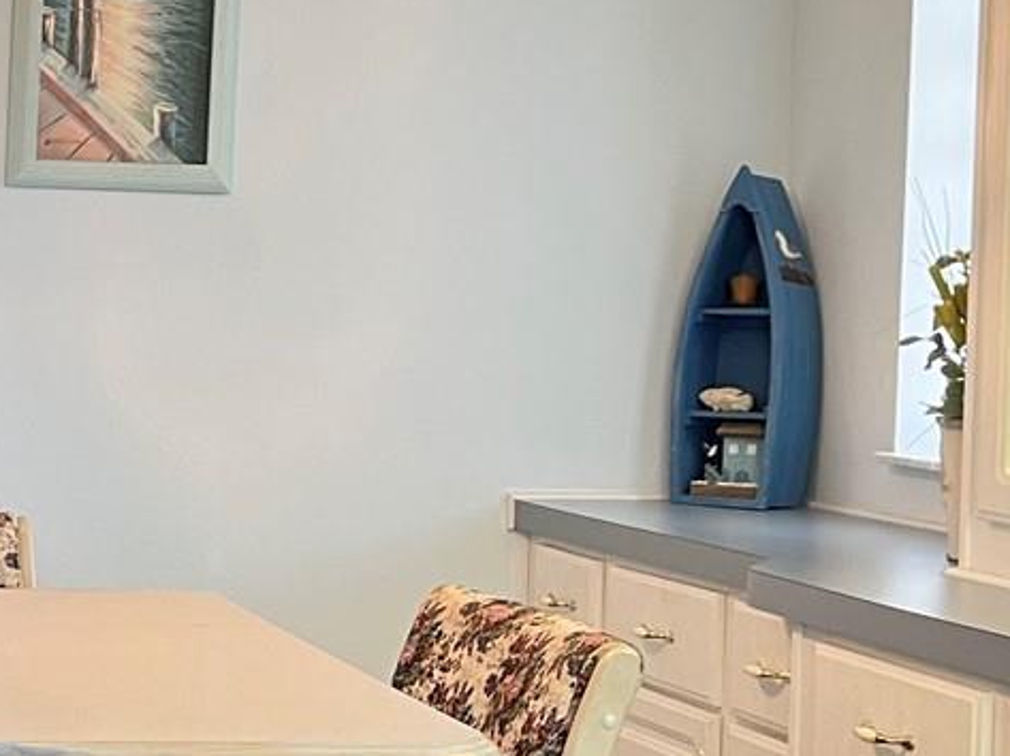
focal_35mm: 88
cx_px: -252
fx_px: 2566
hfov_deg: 20.6
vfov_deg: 16.8
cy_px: 415
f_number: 1.6
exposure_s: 1/60
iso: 125
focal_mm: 5.1
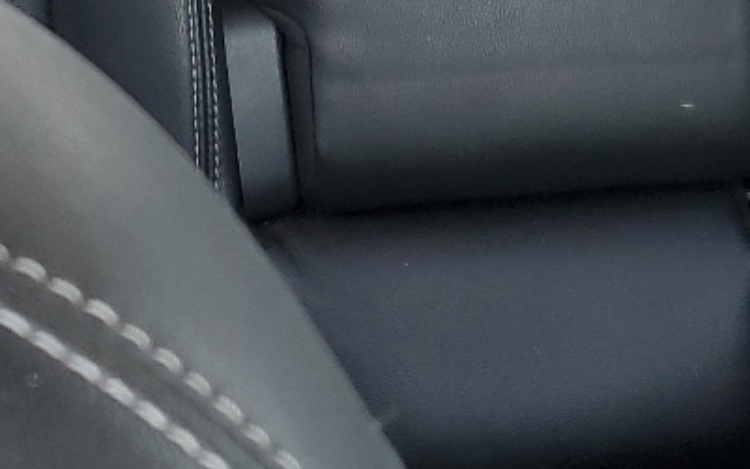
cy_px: -538
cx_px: 430
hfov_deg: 18.9
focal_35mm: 110
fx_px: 2249
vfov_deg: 10.7
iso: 55
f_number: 1.5
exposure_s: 1/60.2
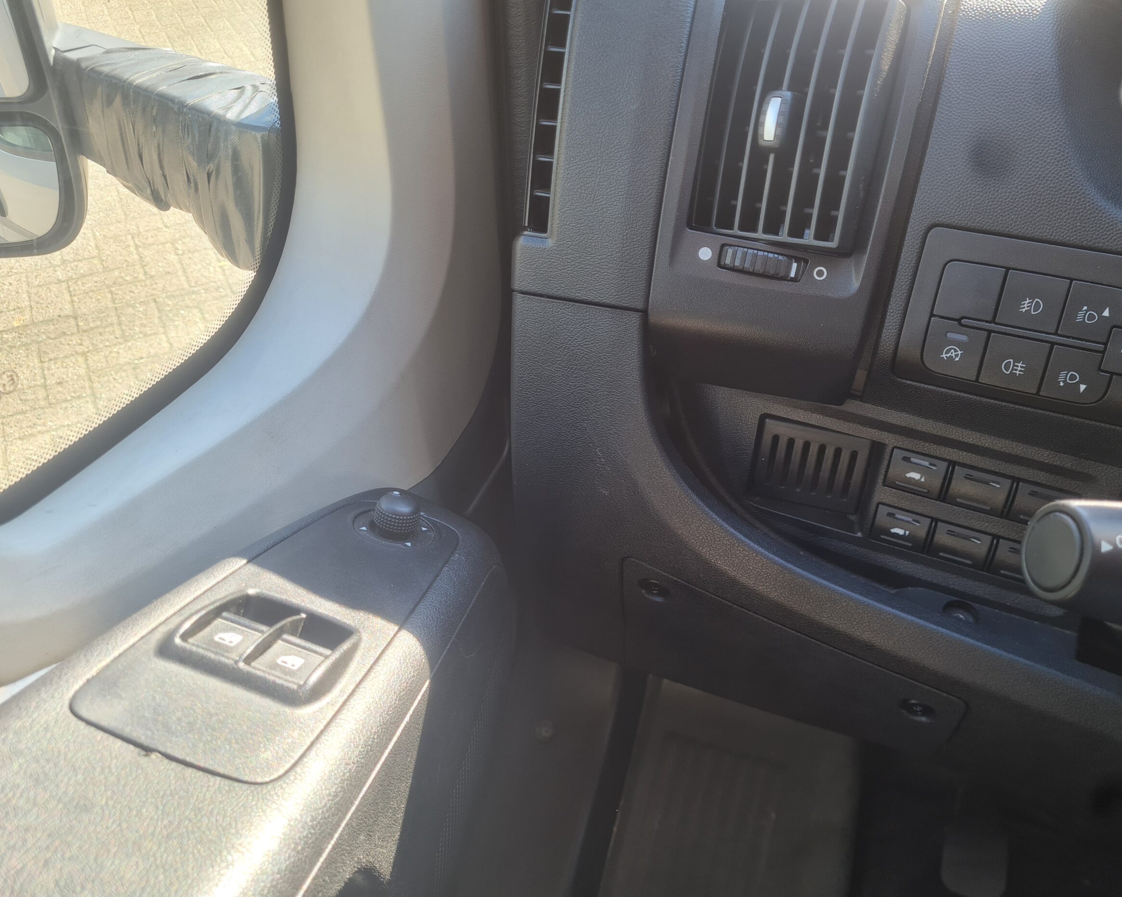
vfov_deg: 51.5
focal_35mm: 28
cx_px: 594
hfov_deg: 62.2
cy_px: 461
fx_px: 930
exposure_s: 1/117
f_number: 1.8
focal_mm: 5.4
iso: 50
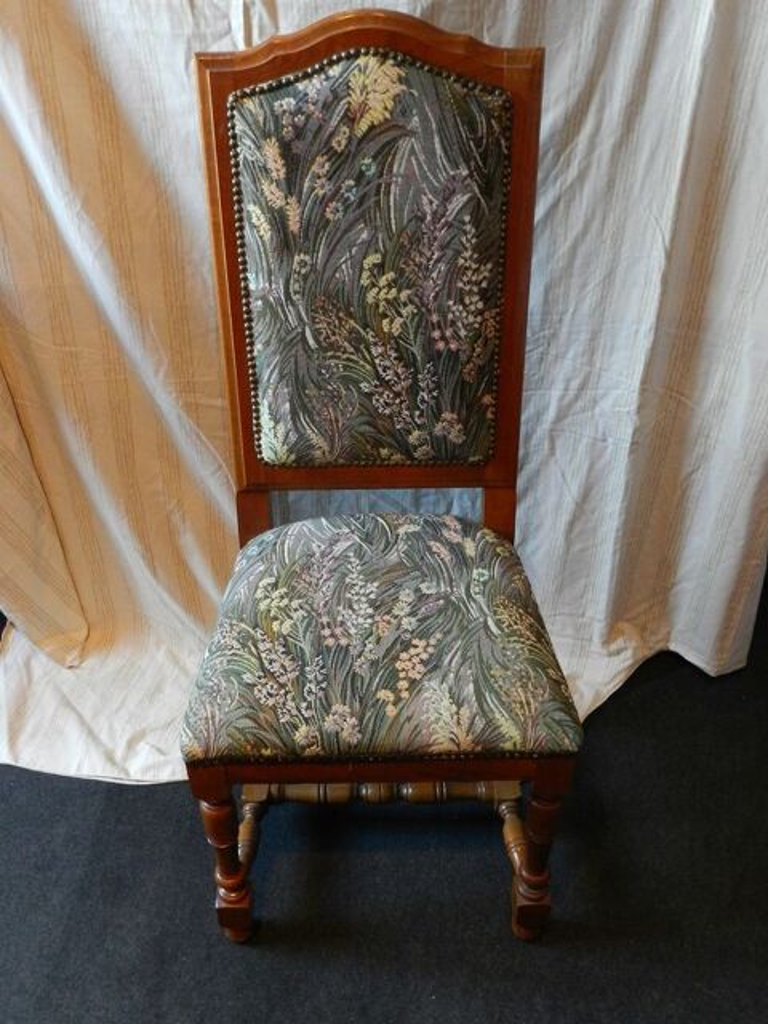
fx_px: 947
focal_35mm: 32
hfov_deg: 44.2
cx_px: 384
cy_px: 512
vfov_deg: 56.8
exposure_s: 1/10
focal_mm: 5.6
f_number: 3.7
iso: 400
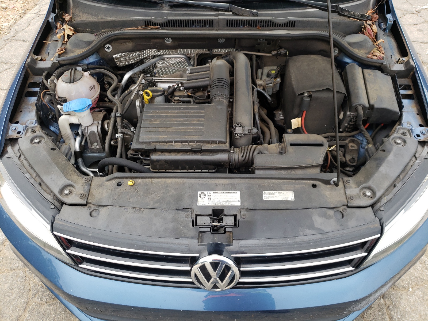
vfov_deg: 53.1
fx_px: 321
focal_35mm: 26
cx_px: 214
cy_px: 160
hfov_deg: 67.3
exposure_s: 1/500
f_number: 1.5
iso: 50
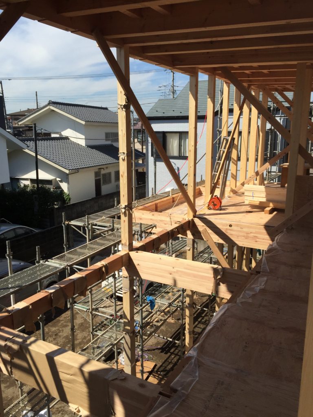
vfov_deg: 61.7
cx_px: 156
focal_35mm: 29
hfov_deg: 48.2
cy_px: 208
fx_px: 350
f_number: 2.2
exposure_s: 1/2475
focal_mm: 4.15
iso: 32
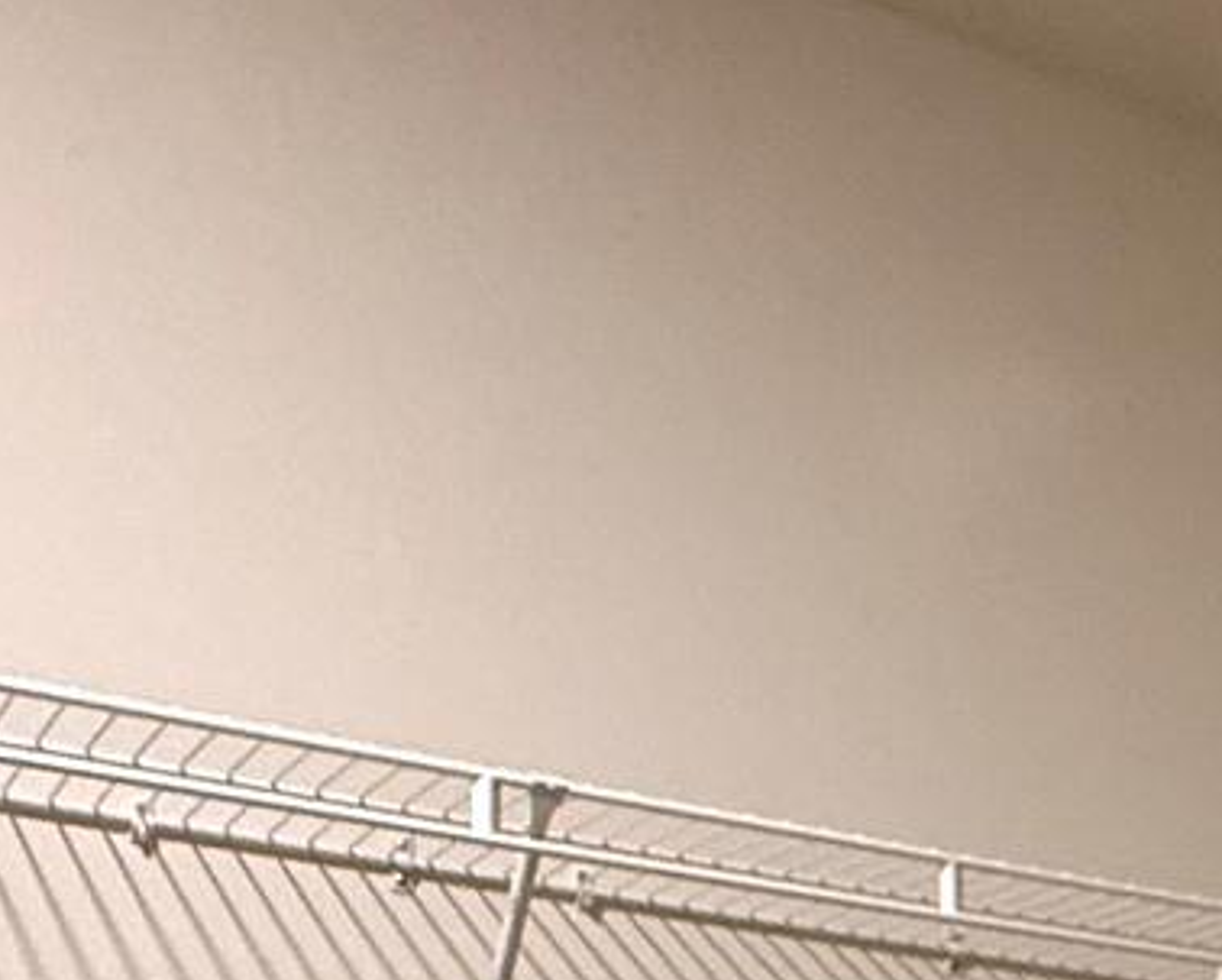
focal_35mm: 74
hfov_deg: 21.4
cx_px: 1849
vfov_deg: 17.6
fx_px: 2678
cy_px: 1646
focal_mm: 2.22
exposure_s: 1/60
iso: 320
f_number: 2.2
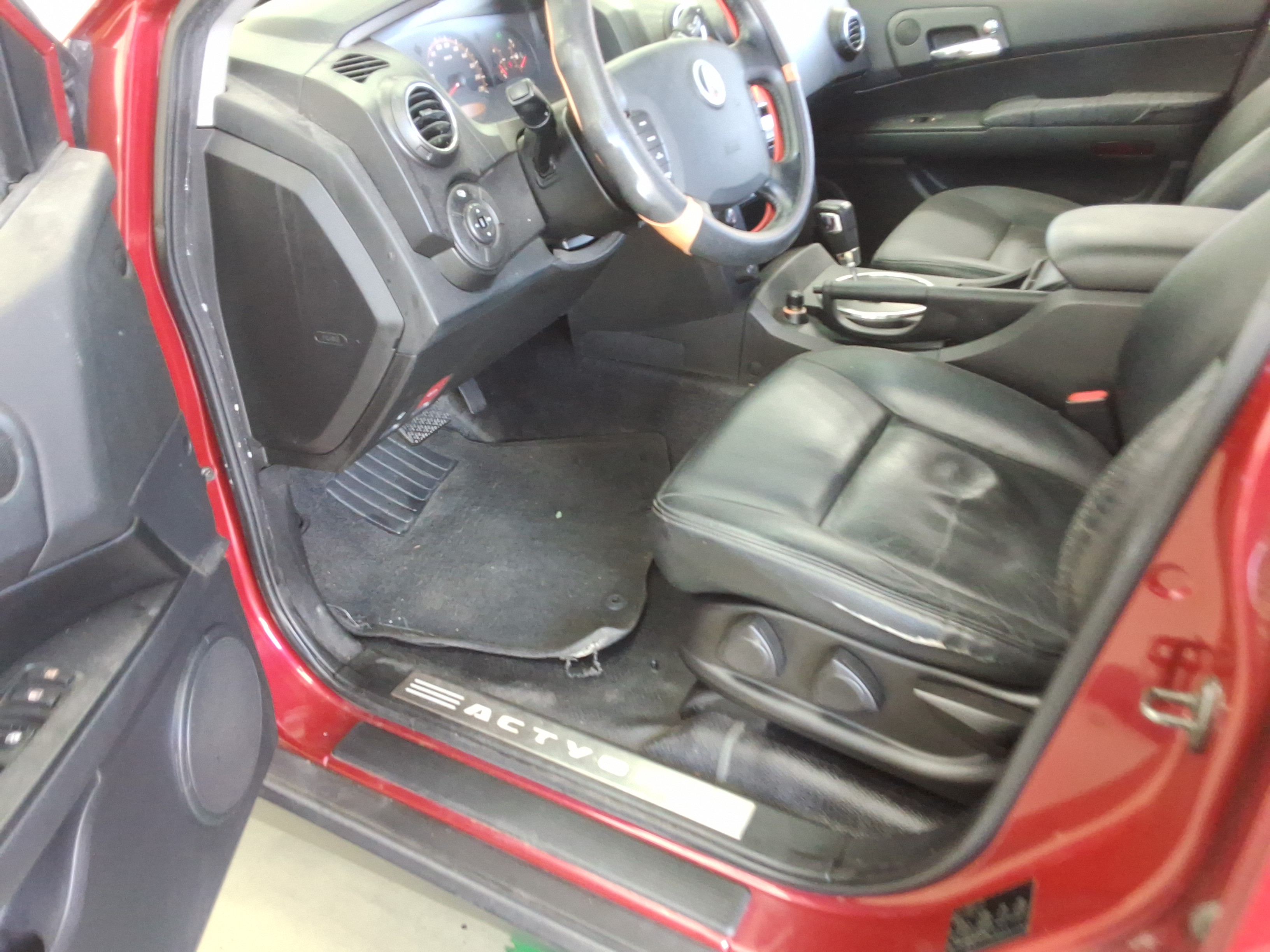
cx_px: 635
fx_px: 1027
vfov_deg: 49.7
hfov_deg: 63.4
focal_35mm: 28
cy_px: 476
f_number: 1.9
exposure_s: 1/30
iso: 169
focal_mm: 2.91
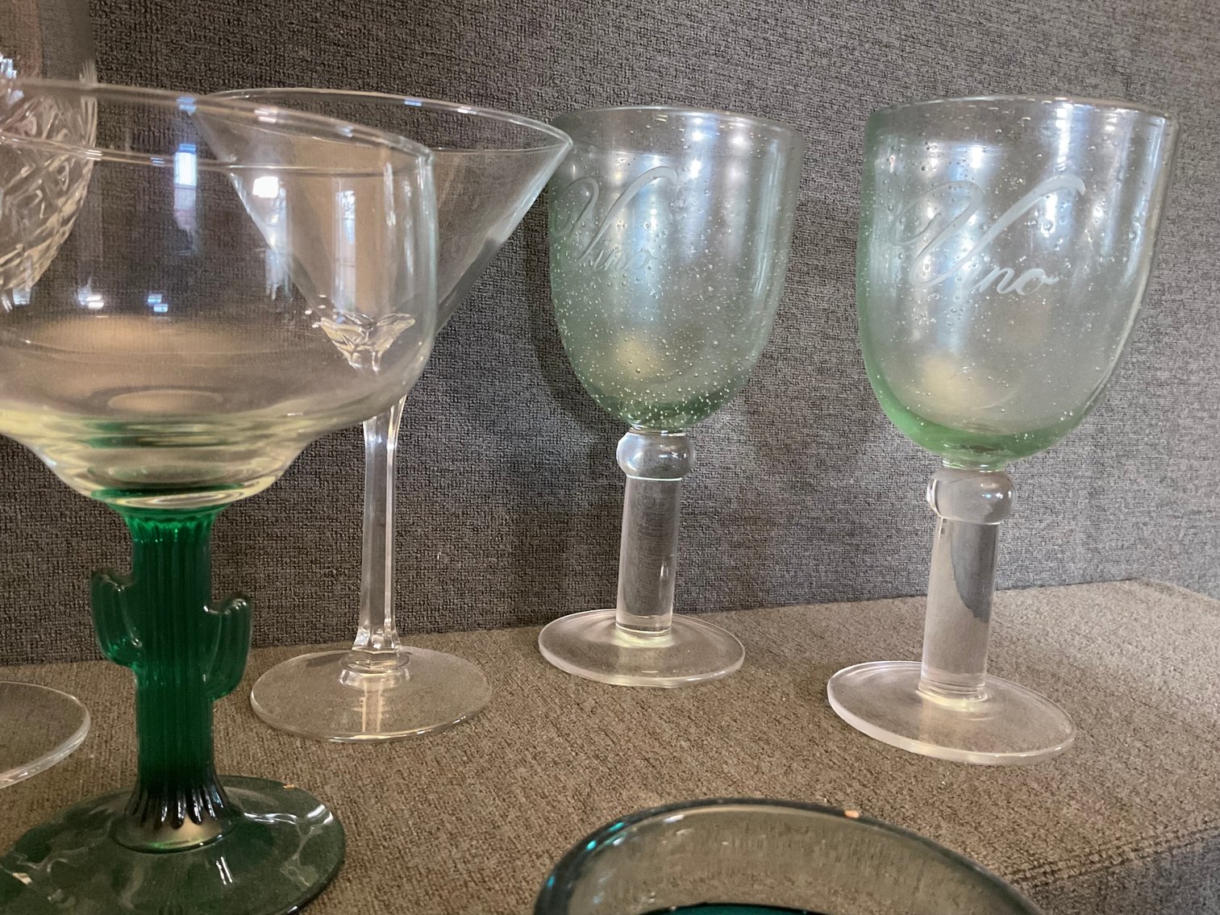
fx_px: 1022
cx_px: 610
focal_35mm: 29
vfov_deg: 48.2
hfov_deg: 61.7
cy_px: 458
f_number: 1.8
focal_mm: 3
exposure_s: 1/30
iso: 250
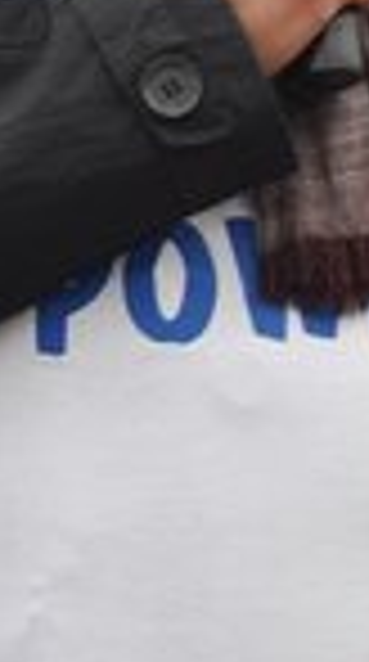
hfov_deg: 3.3
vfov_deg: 5.9
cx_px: 225
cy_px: -176
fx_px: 6337
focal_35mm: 362
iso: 250
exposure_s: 1/100
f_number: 4.8
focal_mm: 52
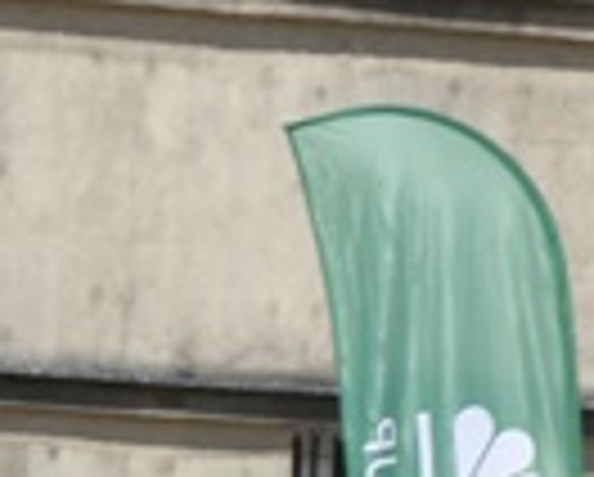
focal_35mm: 793
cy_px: 1764
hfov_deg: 2.4
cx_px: -1053
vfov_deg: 1.9
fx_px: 13962
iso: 100
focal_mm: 62
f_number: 9
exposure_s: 1/320
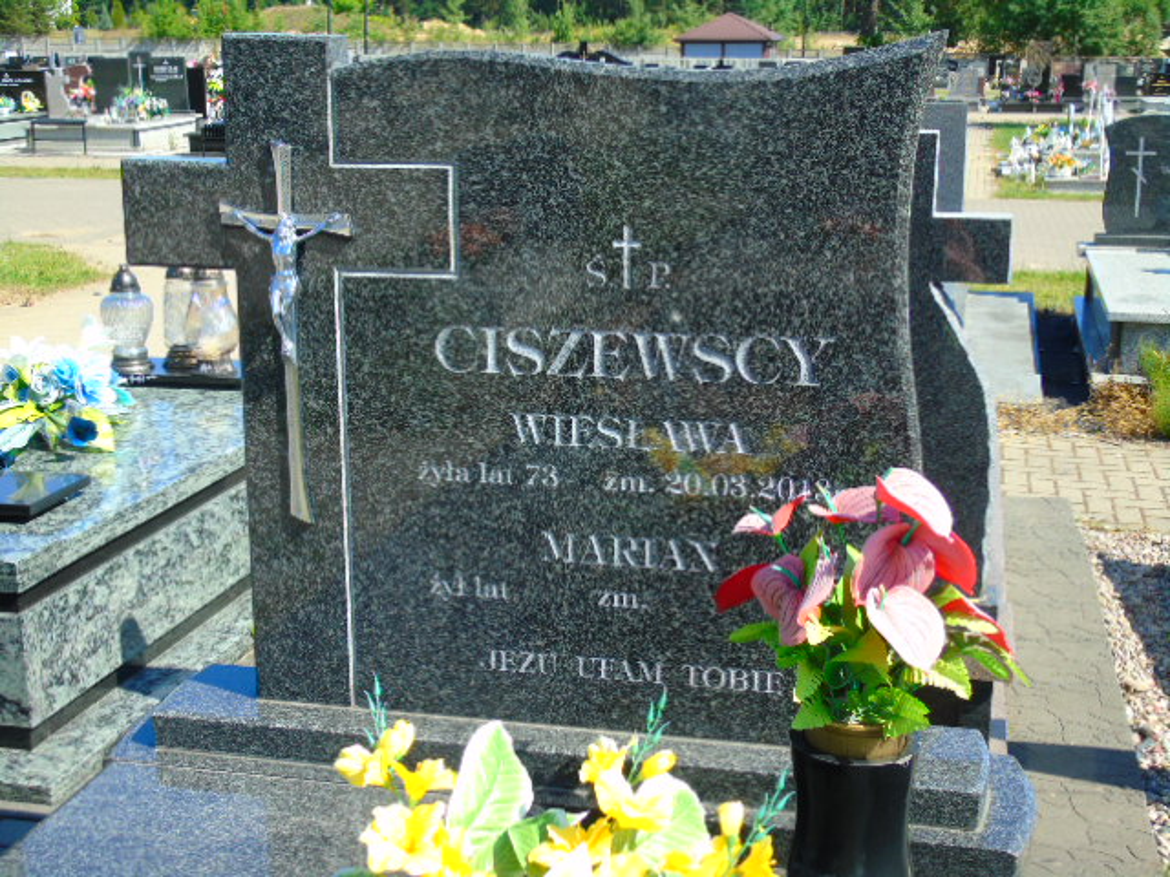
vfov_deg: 31.5
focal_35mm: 46
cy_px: 438
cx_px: 585
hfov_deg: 41.2
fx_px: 1555
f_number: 4.1
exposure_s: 1/320
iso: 80
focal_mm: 8.2
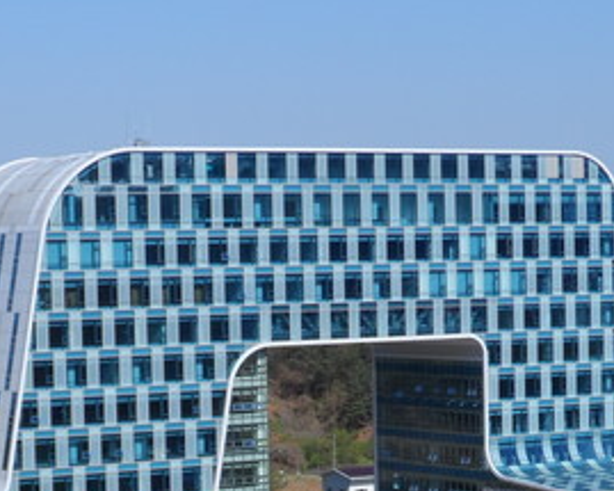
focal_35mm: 135
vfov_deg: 11.3
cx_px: 183
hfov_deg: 14.2
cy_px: 473
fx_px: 2452
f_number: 4.2
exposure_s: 1/750
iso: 80
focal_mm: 10.2
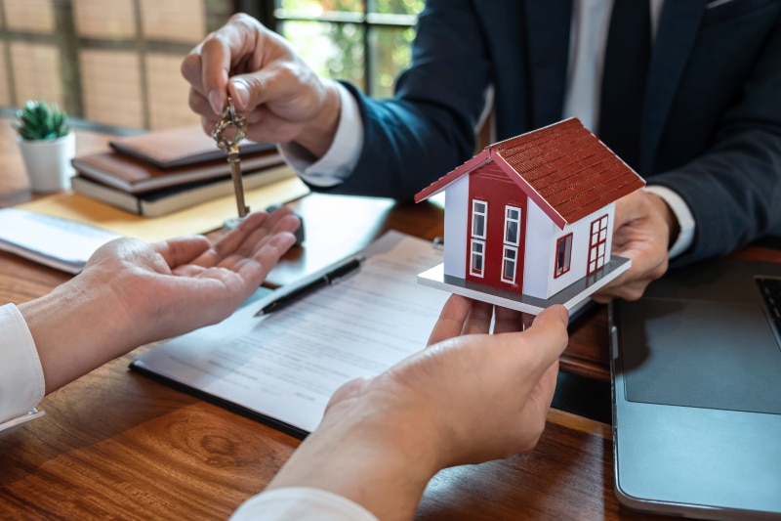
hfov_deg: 48.5
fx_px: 868
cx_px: 390
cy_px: 260
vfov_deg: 33.4
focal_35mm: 40
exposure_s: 1/100
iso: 400
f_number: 3.2
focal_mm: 26.5
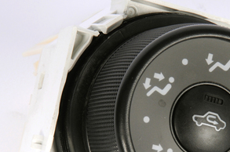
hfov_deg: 3.2
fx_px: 4182
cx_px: 157
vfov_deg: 2.1
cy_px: 122
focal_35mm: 656
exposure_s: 1/200
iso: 320
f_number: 25
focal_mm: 200
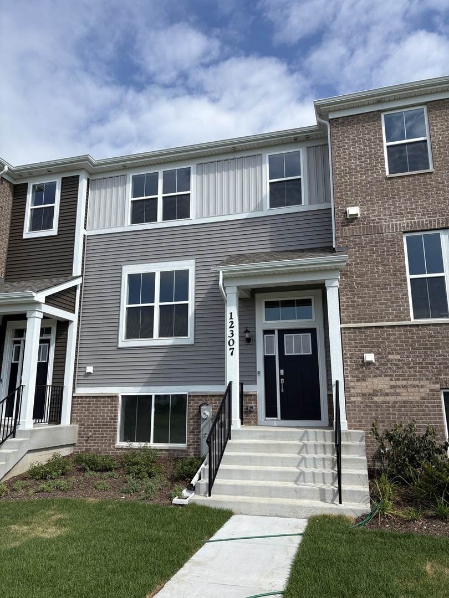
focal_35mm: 26
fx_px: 450
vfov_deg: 67.3
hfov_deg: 53.1
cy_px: 299
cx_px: 224
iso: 50
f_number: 1.6
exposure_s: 1/3623
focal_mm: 5.96
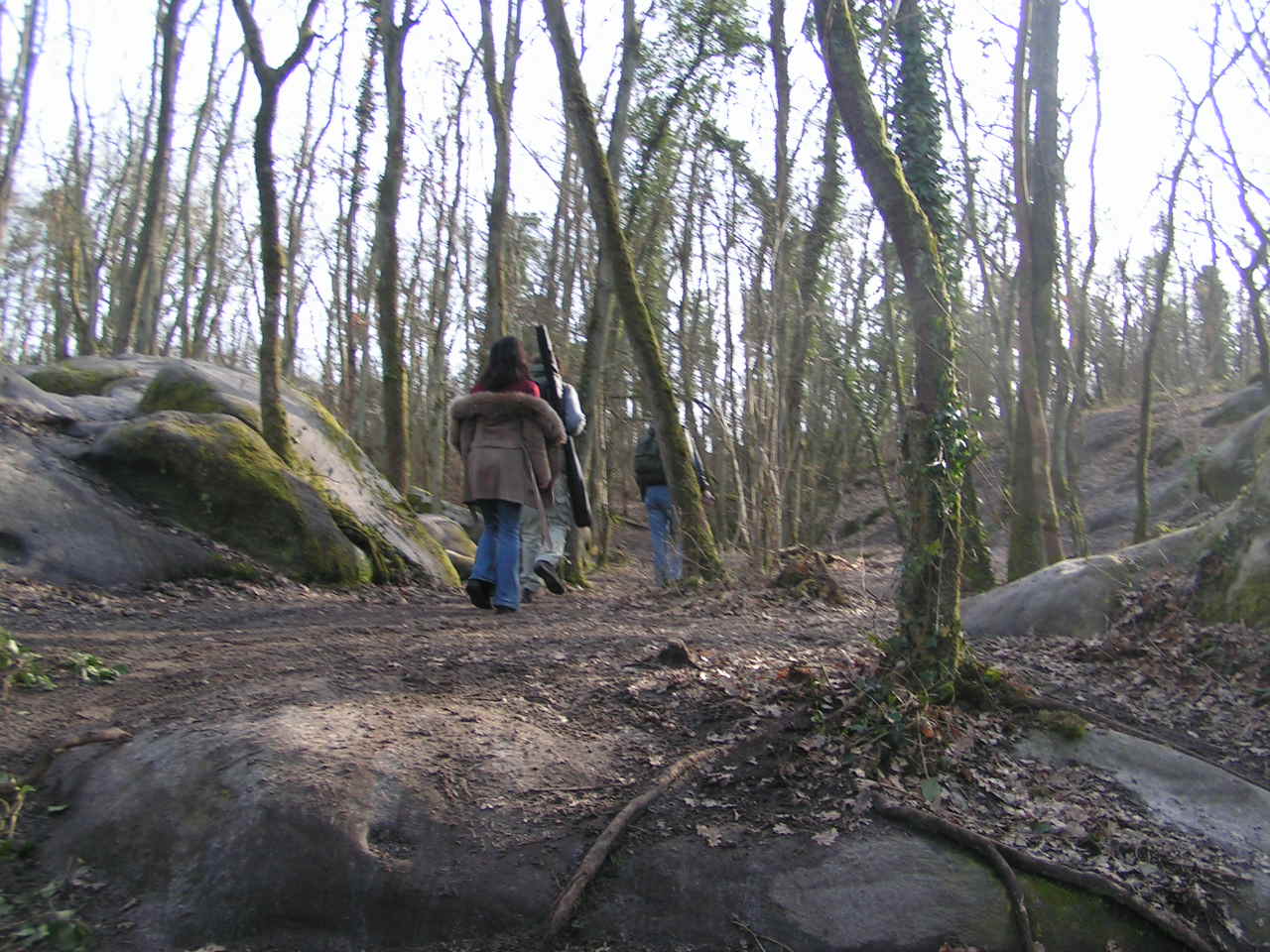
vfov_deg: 37.7
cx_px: 635
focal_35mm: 38
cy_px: 476
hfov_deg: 49.0
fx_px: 1394
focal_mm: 5.8
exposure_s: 1/80
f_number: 4
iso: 50
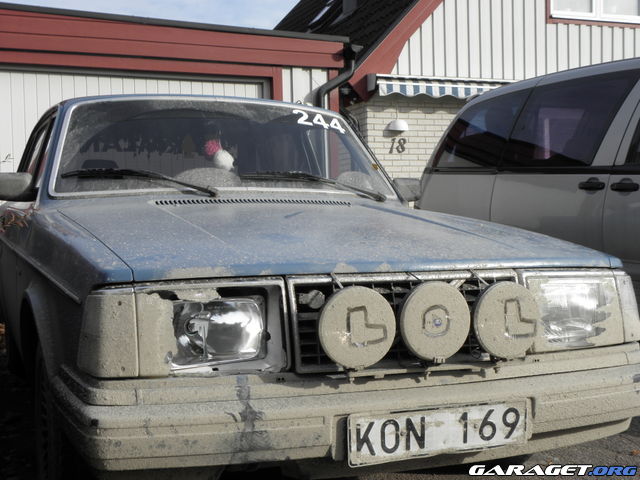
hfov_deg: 38.9
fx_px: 906
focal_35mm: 49
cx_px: 320
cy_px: 240
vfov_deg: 29.7
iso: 64
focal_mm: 8.87
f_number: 5.6
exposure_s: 1/250
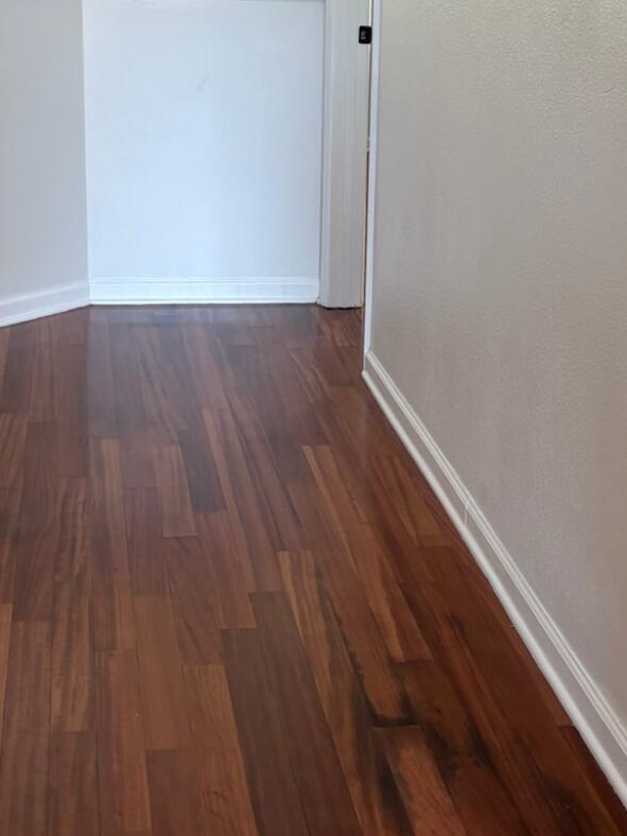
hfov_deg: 22.3
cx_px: 313
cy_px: 317
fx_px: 1594
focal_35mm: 66
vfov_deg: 29.3
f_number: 1.6
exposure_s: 1/60
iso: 160
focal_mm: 5.96
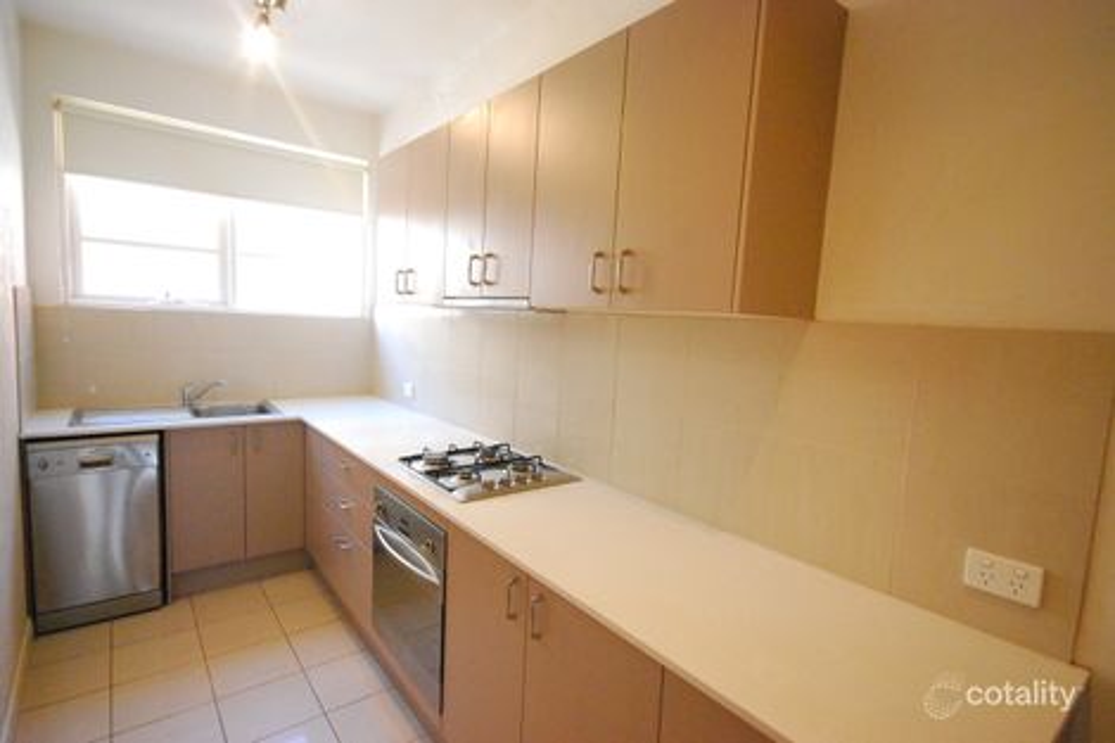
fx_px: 557
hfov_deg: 90.0
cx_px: 558
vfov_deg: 67.3
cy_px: 372
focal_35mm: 18
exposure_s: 1/125
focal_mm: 12
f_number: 5.6
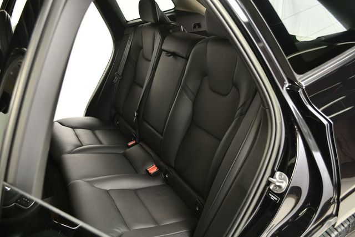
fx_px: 296
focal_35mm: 30
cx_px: 178
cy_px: 118
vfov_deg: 43.6
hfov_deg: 62.0
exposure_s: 1/160
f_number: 4
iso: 100
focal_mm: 20
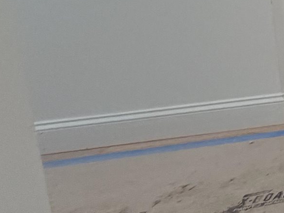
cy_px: -130
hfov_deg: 14.0
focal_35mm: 73
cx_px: 727
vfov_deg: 17.6
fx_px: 599
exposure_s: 1/121
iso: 160
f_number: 2.2
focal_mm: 2.22
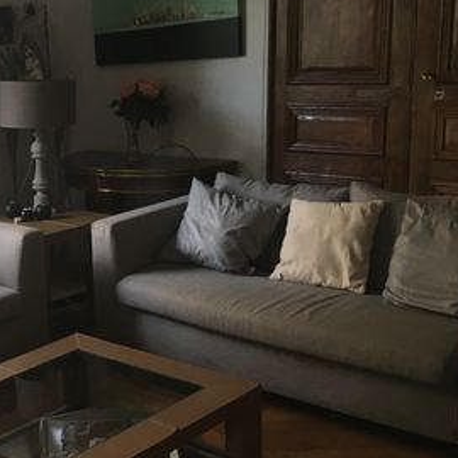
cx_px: -22
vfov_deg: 30.0
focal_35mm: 57
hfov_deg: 27.9
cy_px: 246
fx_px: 853
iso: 32
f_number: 2.2
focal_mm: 4.15
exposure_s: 1/33
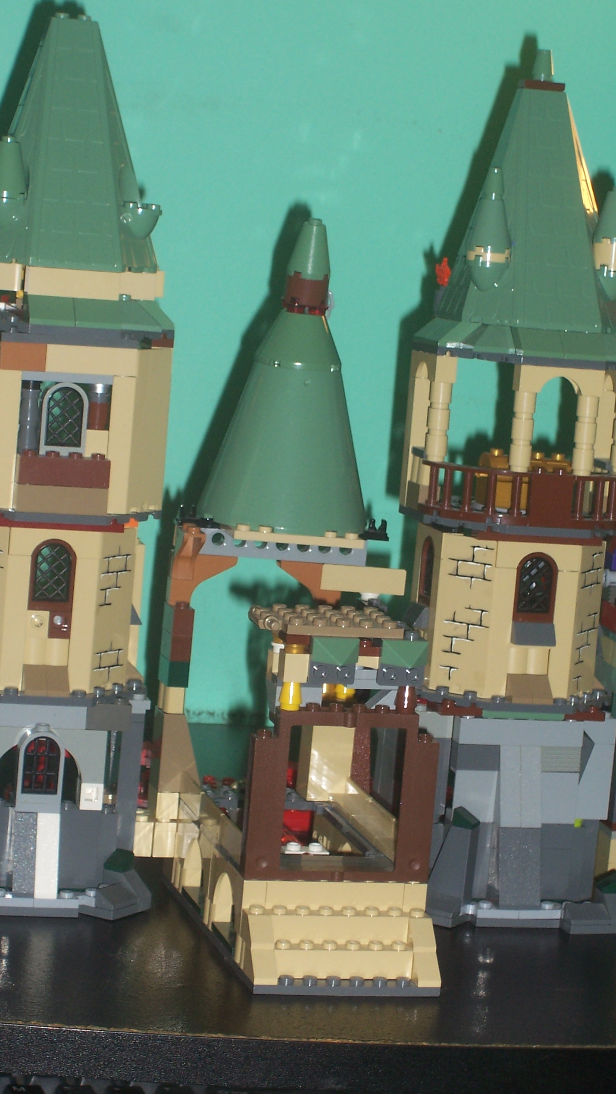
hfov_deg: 10.8
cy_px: 545
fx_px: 3252
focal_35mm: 112
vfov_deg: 19.1
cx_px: 305
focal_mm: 16.8
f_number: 4.6
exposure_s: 1/90
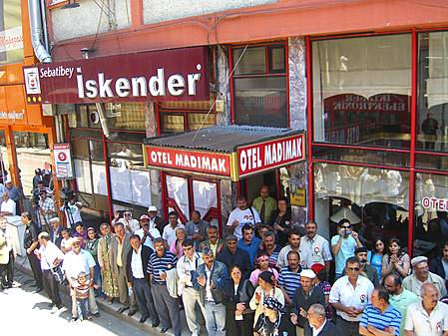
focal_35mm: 38
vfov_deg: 37.7
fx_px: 492
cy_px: 168
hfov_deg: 49.0
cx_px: 224
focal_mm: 7.9
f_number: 2.8
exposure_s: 1/125
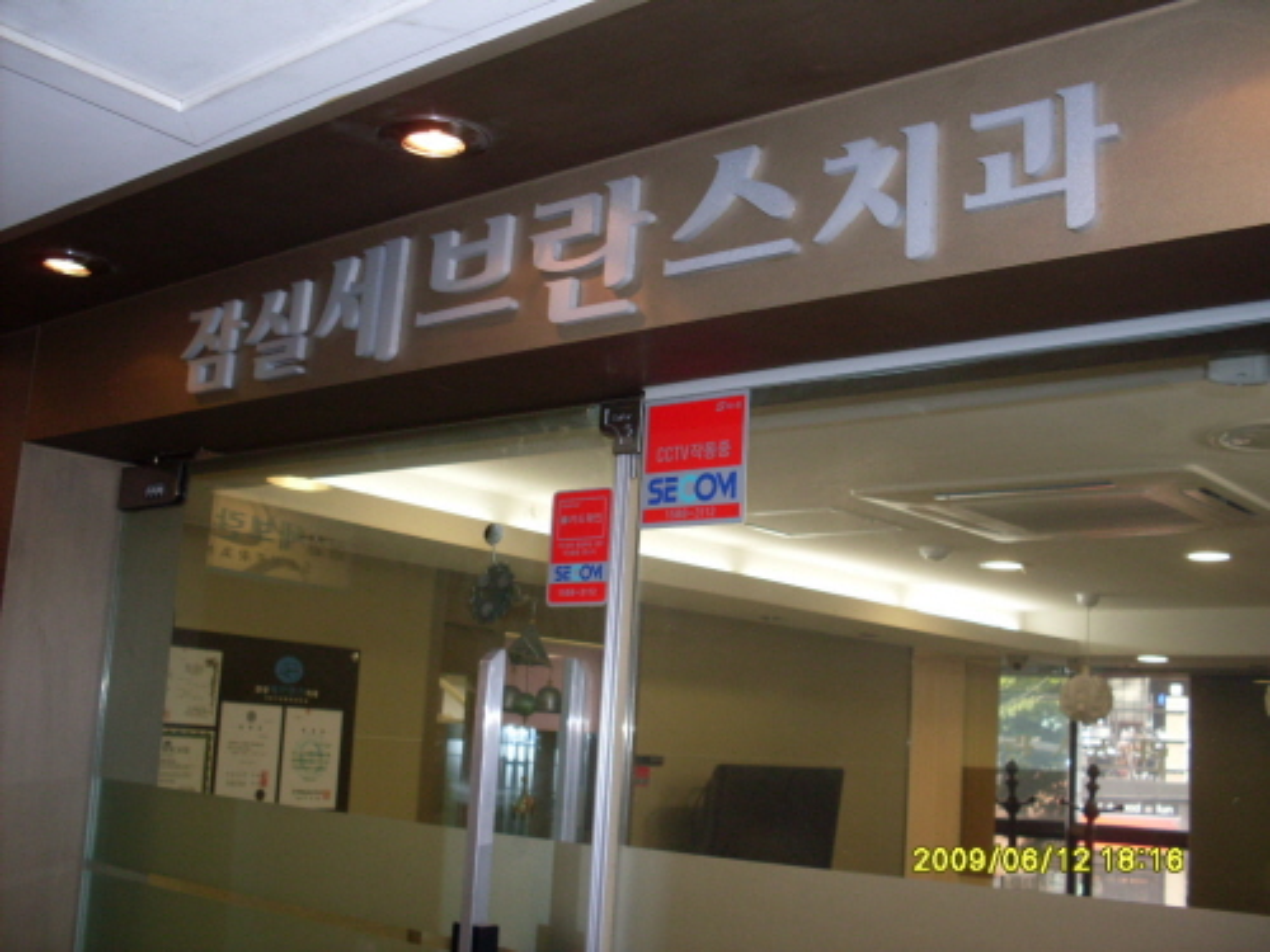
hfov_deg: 49.0
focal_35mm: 38
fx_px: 1394
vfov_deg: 37.7
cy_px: 476
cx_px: 635
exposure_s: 1/45
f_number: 2.8
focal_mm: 6.3
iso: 100
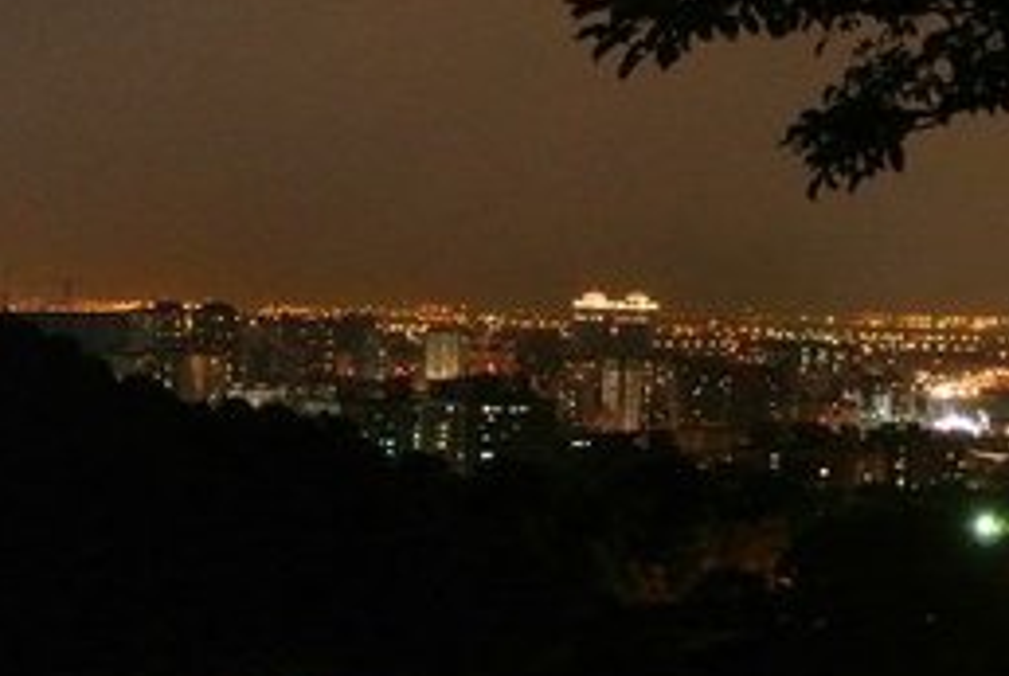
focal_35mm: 118
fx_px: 3313
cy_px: 199
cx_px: 935
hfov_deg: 17.0
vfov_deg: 11.6
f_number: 5
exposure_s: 1/4
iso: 3200
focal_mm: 22.7
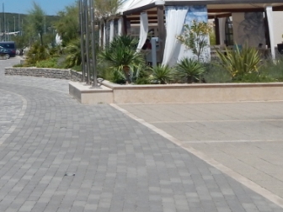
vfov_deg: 20.8
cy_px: -28
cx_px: -5
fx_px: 548
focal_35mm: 67
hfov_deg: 27.2
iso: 125
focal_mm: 4
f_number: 6
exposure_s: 1/800
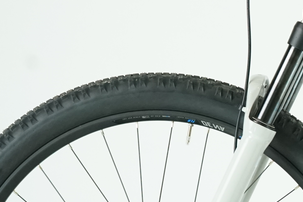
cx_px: 535
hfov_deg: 8.5
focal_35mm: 233
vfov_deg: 5.9
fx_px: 1961
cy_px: 166
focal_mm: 57
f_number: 6.3
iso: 2500
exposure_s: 1/200
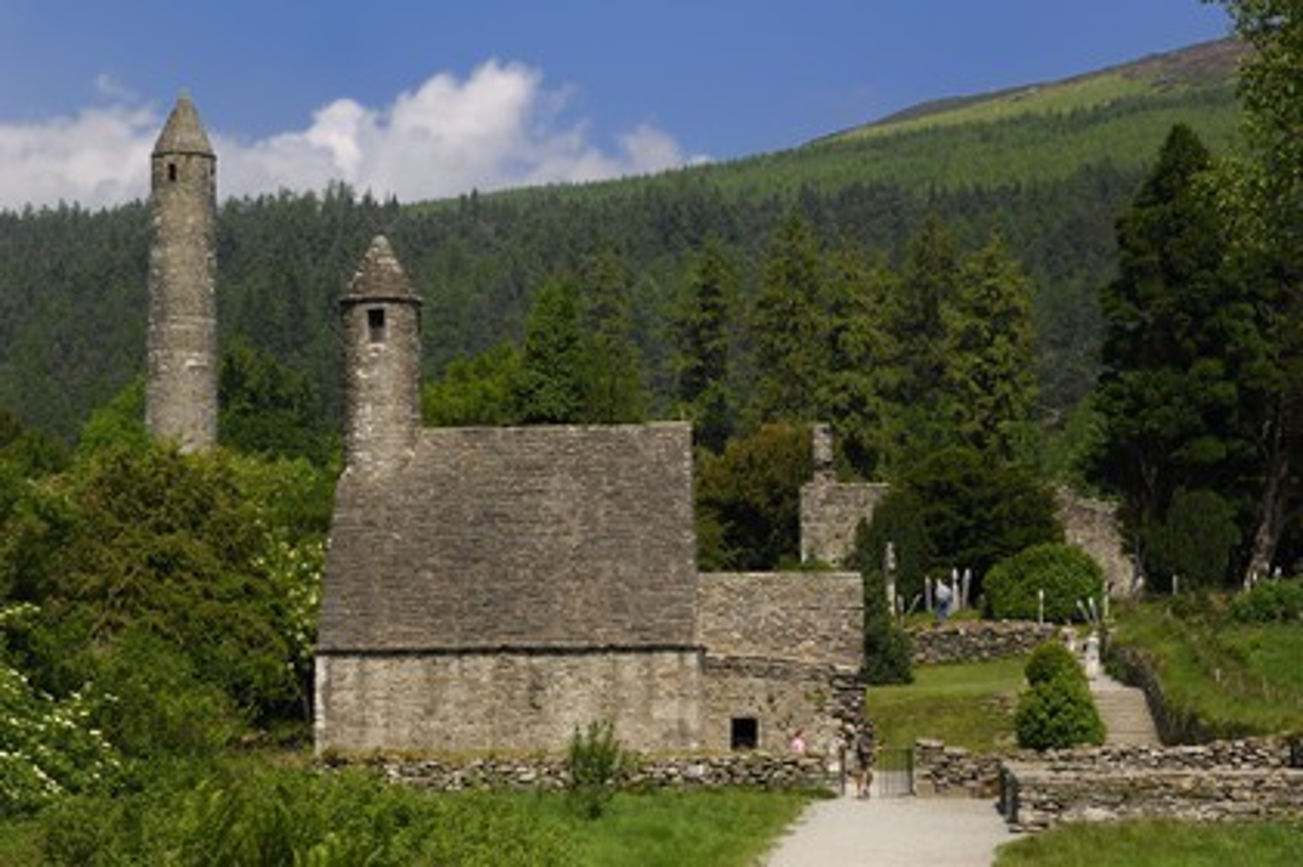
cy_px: 434
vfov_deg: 17.5
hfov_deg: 26.0
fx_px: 2821
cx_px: 652
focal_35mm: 78
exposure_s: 1/160
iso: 100
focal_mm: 52
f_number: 8.5
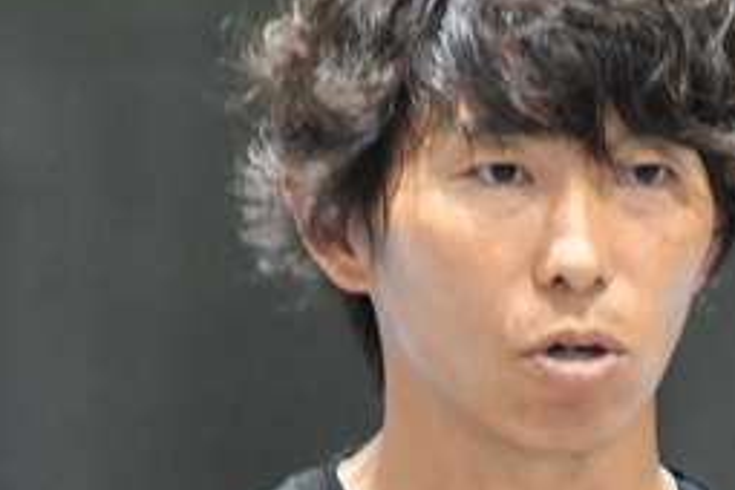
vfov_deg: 1.8
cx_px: 582
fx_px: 15515
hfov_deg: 2.7
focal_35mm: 760
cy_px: 602
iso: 5000
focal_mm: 170
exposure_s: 1/30
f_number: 5.6
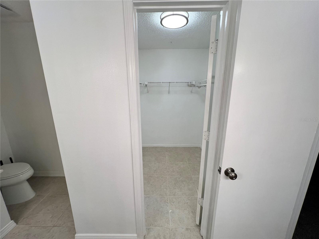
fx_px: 120
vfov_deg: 89.9
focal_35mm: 13
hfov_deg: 106.2
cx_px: 160
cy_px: 120
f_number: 1.8
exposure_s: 1/120
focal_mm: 1.57
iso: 64
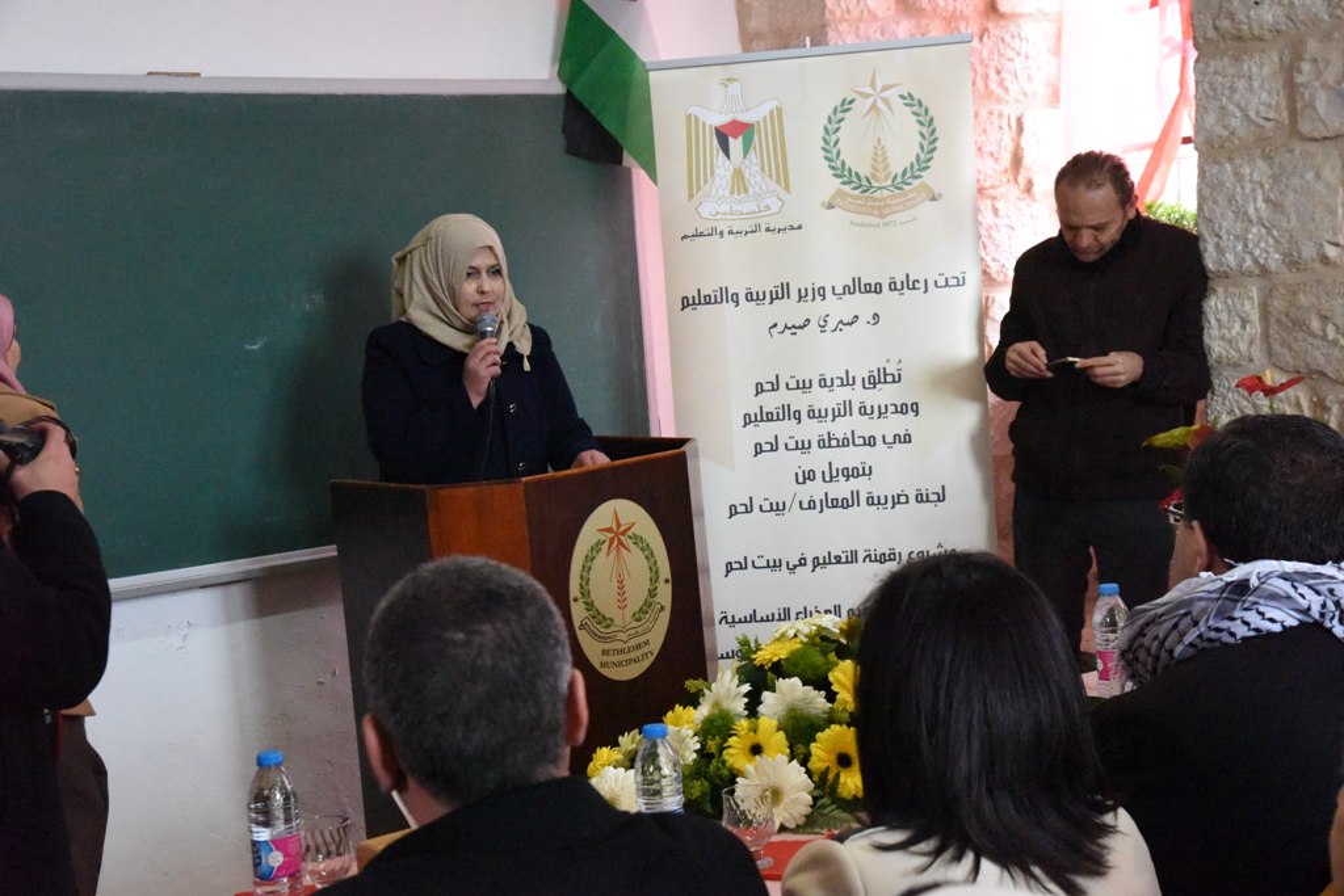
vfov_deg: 23.4
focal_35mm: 58
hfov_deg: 34.5
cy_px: 448
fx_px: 2165
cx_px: 672
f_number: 9
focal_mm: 58
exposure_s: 1/320
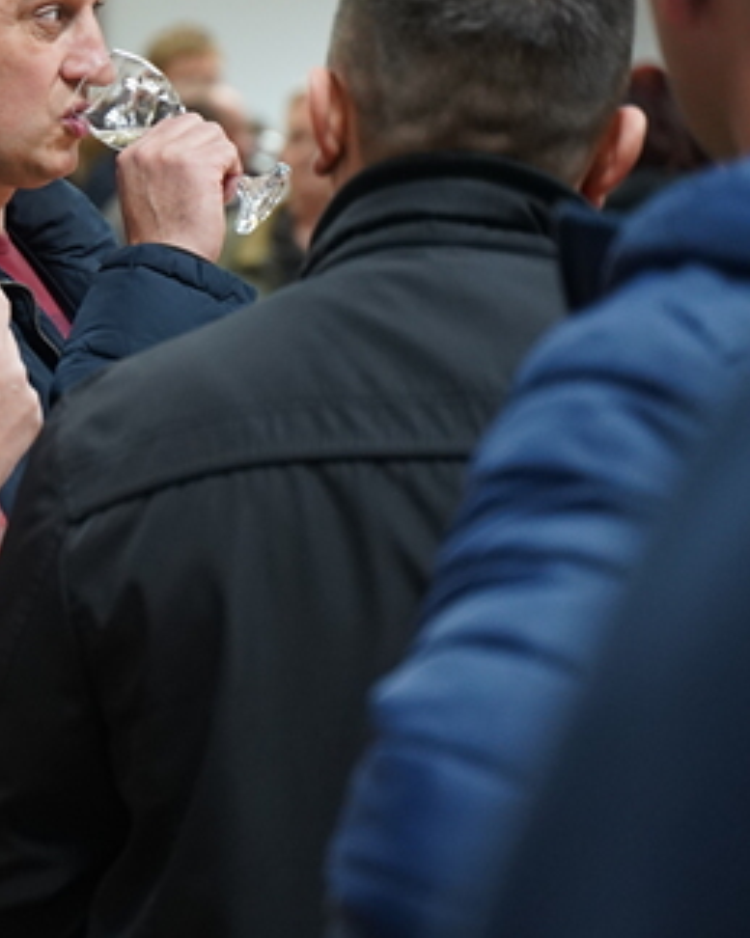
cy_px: 271
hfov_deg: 8.5
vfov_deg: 10.8
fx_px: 4941
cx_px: -284
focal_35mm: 178
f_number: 2.8
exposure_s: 1/100
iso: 2000
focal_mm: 75
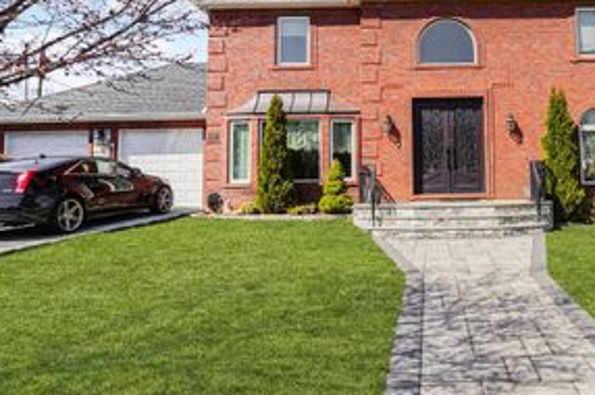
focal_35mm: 29
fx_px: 477
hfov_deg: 60.7
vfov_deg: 44.5
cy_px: 140
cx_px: 441
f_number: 10
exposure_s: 1/160
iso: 100
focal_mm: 16.5
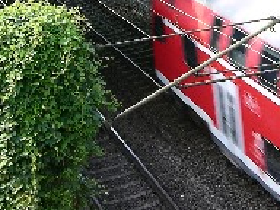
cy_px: -55
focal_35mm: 107
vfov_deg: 13.4
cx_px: 209
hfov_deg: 18.3
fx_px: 865
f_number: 5
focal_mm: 8.9
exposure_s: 1/47.3
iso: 50
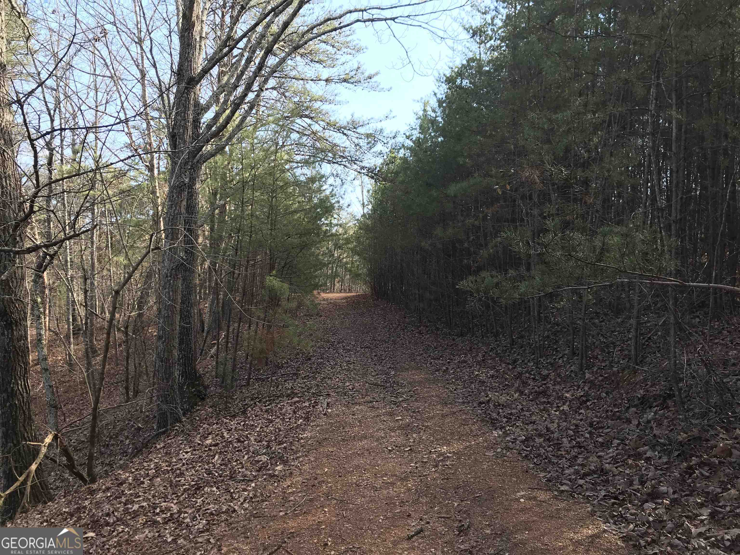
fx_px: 599
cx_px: 370
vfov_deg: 49.7
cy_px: 278
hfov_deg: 63.4
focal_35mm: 28
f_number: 1.8
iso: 20
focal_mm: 3.99
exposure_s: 1/232
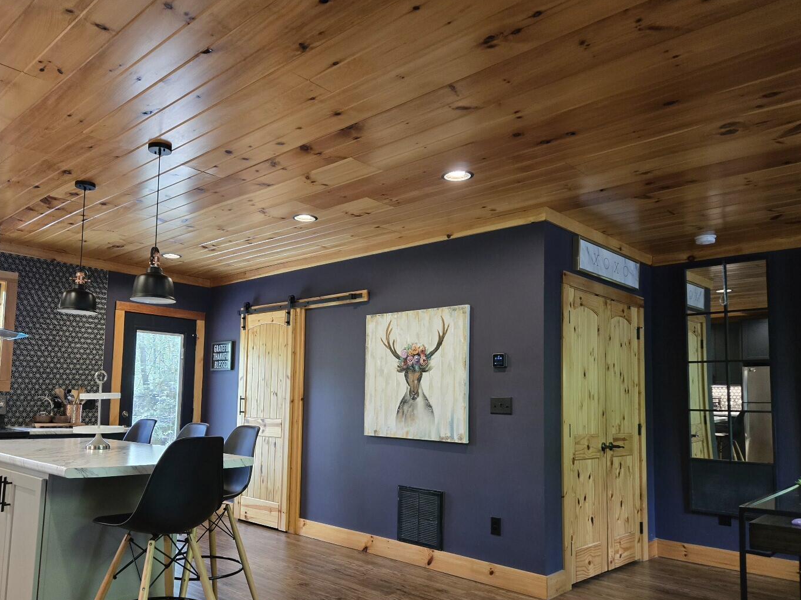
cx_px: 353
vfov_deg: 51.1
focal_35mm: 27
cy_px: 348
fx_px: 625
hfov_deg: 65.1
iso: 500
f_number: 1.8
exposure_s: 1/60.2
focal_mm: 5.4
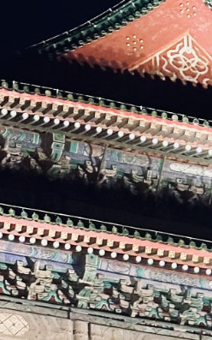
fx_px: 1896
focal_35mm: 205
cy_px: 528
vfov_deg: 9.9
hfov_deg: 6.4
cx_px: 168
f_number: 1.8
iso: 500
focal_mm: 6.9
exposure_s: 1/35
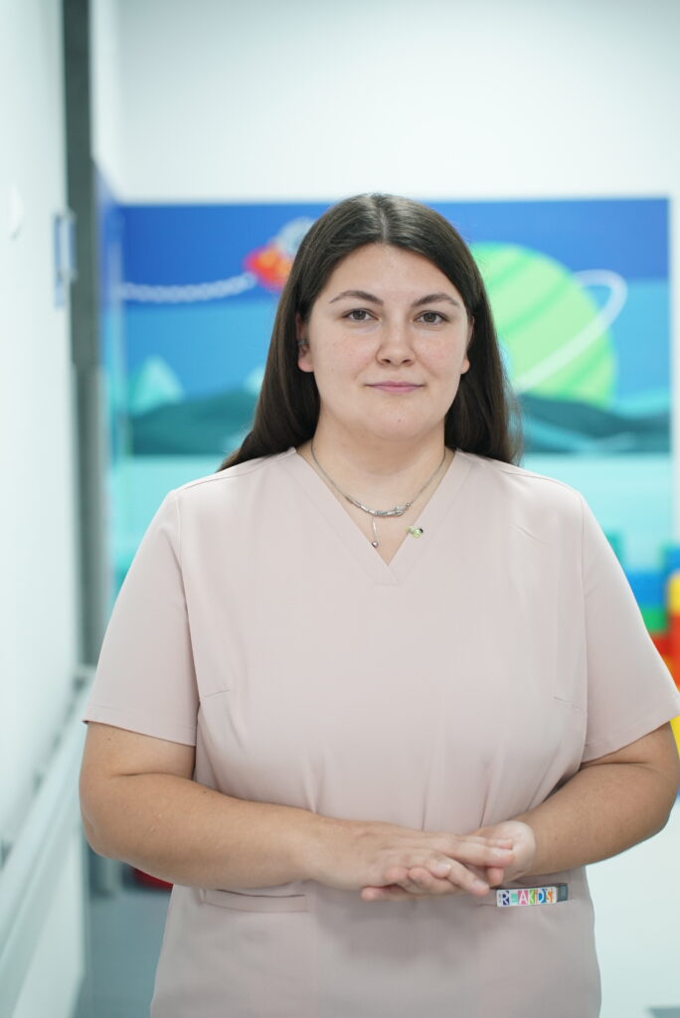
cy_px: 509
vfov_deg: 27.0
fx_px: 2122
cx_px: 340
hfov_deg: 18.2
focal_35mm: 75
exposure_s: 1/125
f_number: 2.8
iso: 1000
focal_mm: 75
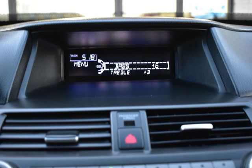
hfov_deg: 41.1
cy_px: 84
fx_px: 336
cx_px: 126
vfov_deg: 28.0
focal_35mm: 48
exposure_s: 1/15
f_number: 4.5
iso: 1600
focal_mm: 32
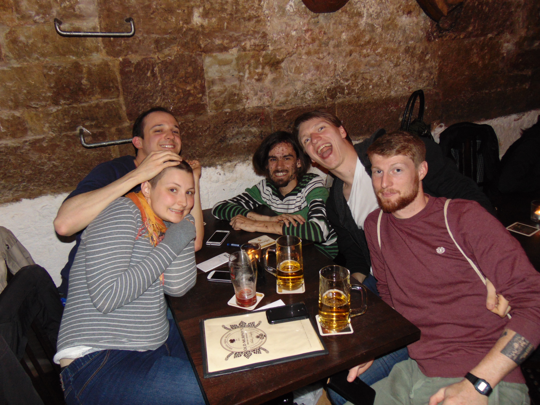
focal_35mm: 25
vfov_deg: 54.9
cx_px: 270
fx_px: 390
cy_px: 202
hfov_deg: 69.4
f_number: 3
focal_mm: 4.5
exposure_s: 1/8
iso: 200
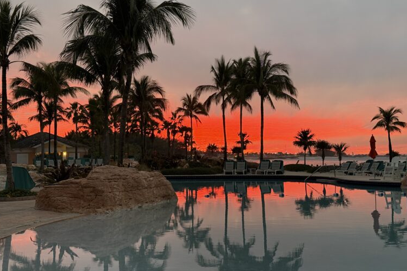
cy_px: 116
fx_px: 576
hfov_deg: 38.9
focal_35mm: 51
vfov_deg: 26.4
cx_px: 200
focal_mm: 6.76
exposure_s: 1/40
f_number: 1.78
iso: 200
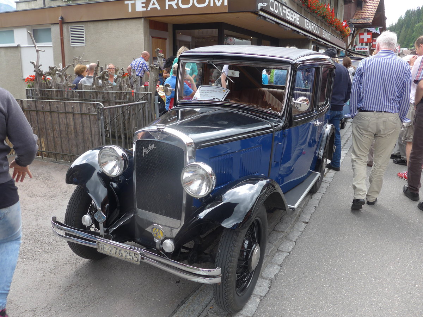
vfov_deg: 48.2
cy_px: 158
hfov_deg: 61.7
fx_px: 354
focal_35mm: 29
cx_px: 212
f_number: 2.8
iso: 80
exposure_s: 1/160
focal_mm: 6
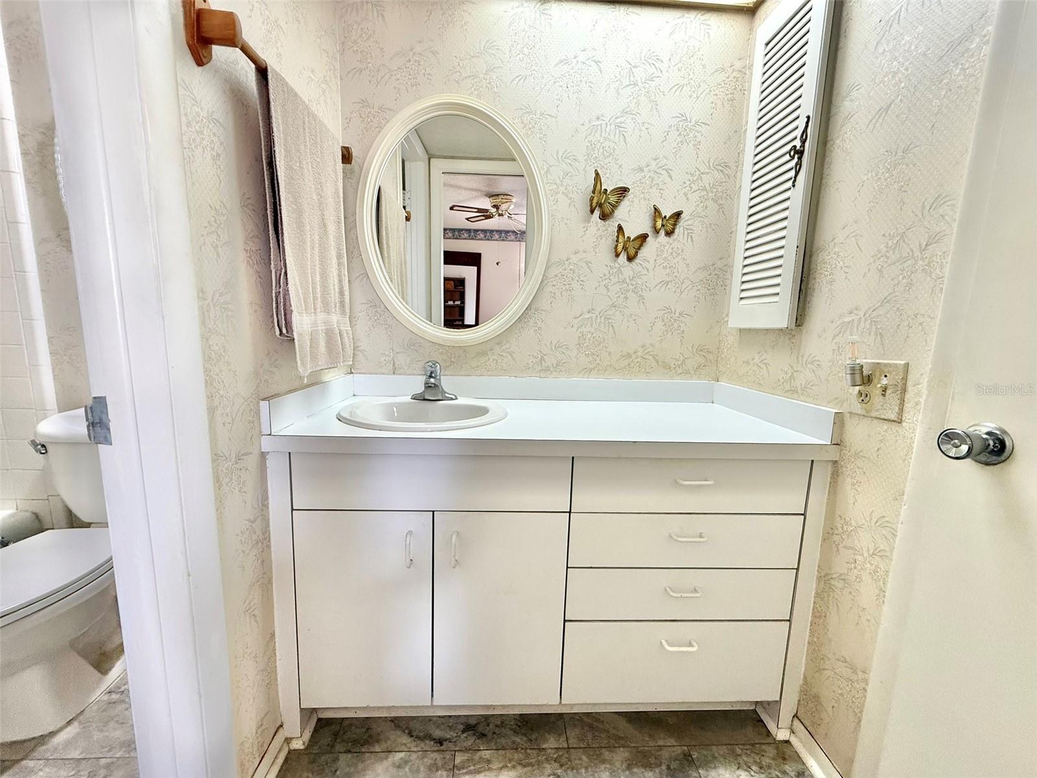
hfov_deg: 102.1
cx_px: 518
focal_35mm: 14
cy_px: 389
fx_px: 419
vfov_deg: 85.7
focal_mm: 2.22
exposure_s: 1/120
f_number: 2.2
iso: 160
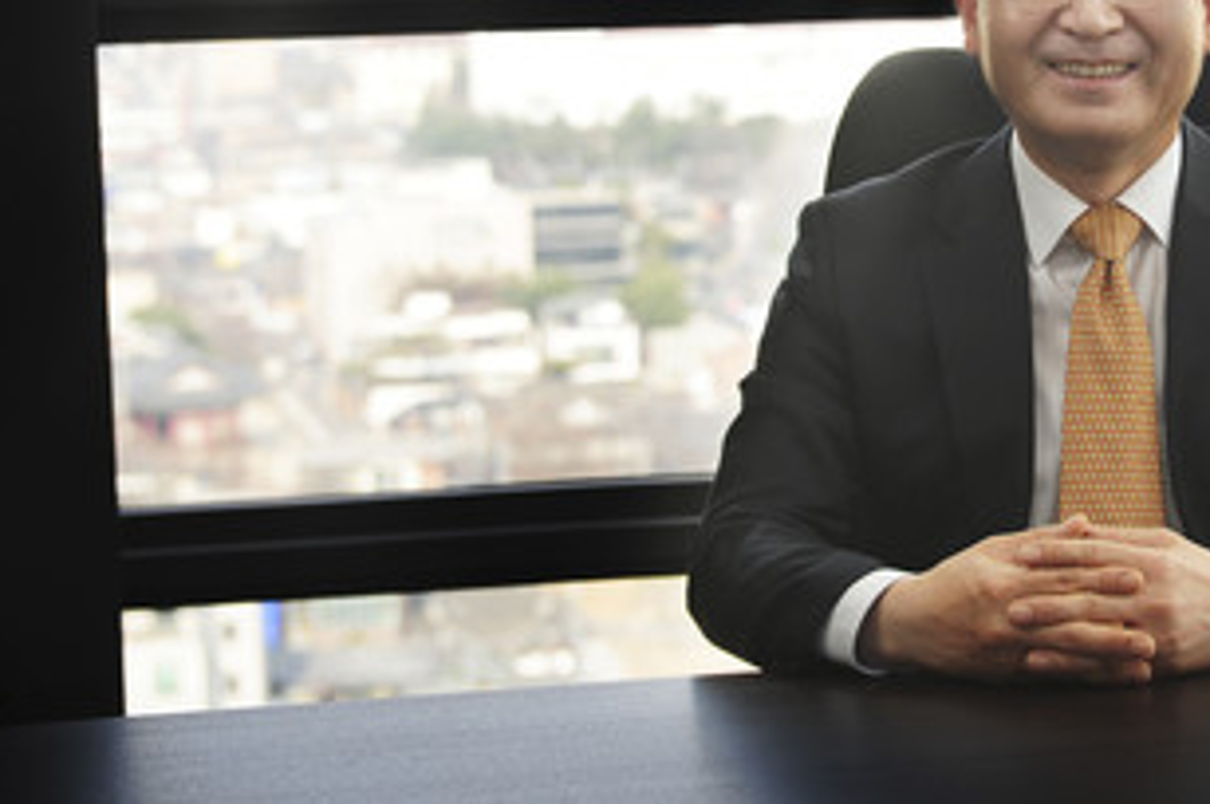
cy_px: 187
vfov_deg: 10.0
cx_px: 1076
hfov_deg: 14.8
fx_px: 4600
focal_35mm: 137
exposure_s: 1/640
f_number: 5
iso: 400
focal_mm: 70
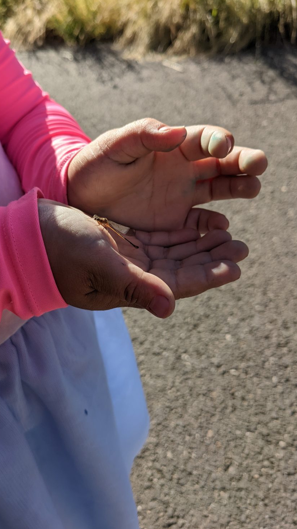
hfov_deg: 38.6
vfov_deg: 64.3
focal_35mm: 30
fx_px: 420
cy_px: 266
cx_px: 105
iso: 48
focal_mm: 4.38
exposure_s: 1/1805
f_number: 1.73
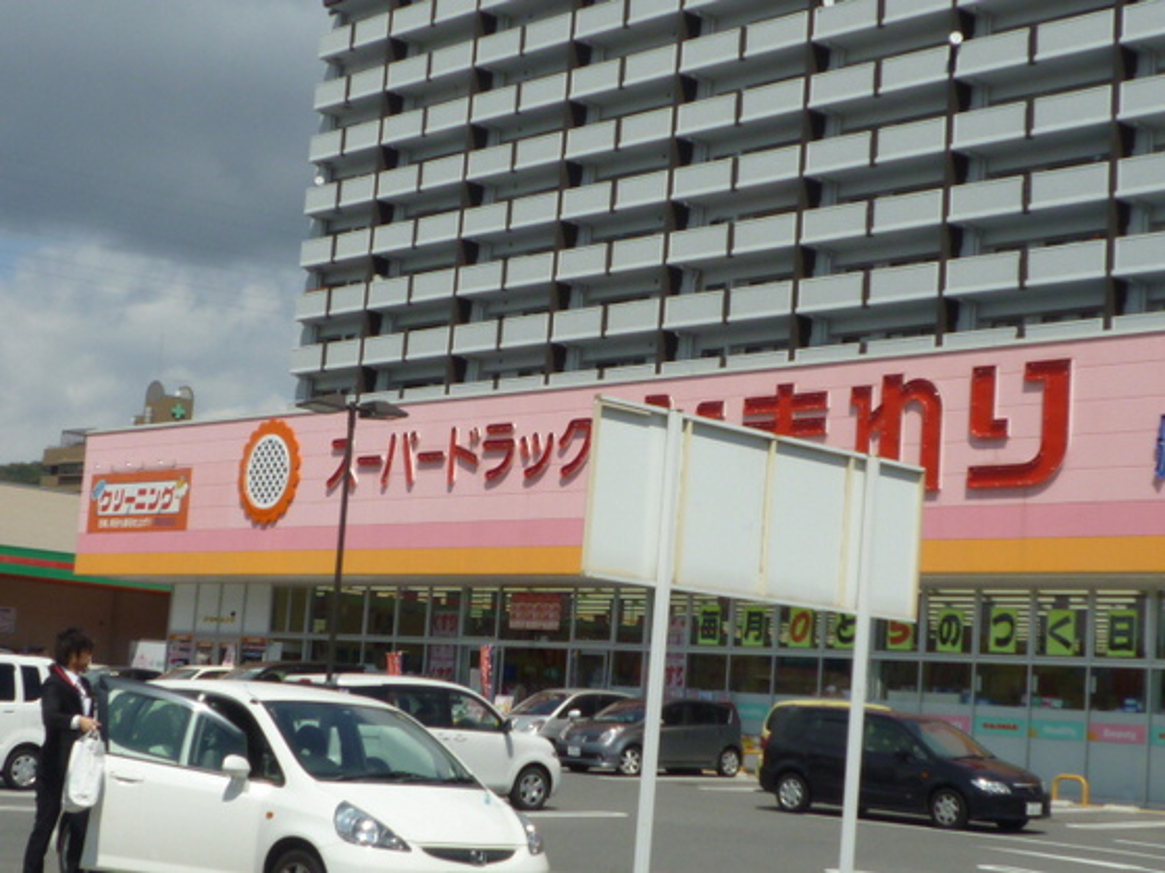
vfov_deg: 22.6
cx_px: 582
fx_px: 2188
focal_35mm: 65
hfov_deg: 29.8
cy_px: 436
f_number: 5
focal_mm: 5.8
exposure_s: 1/800
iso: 80
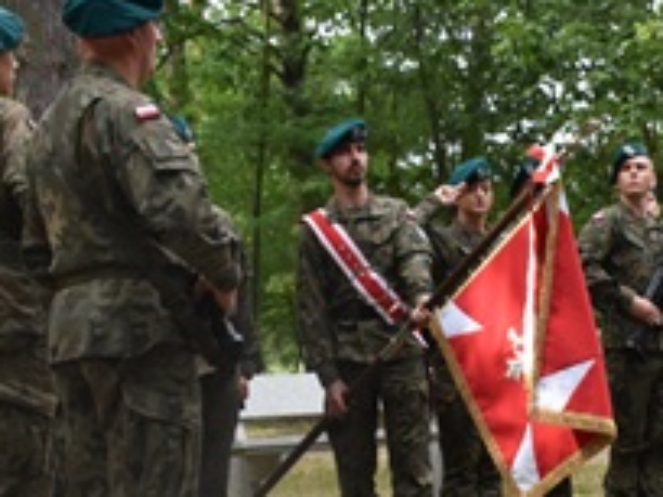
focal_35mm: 102
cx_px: 559
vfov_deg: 14.3
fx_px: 1954
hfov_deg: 19.0
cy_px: 491
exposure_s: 1/400
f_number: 8
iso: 800
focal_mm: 24
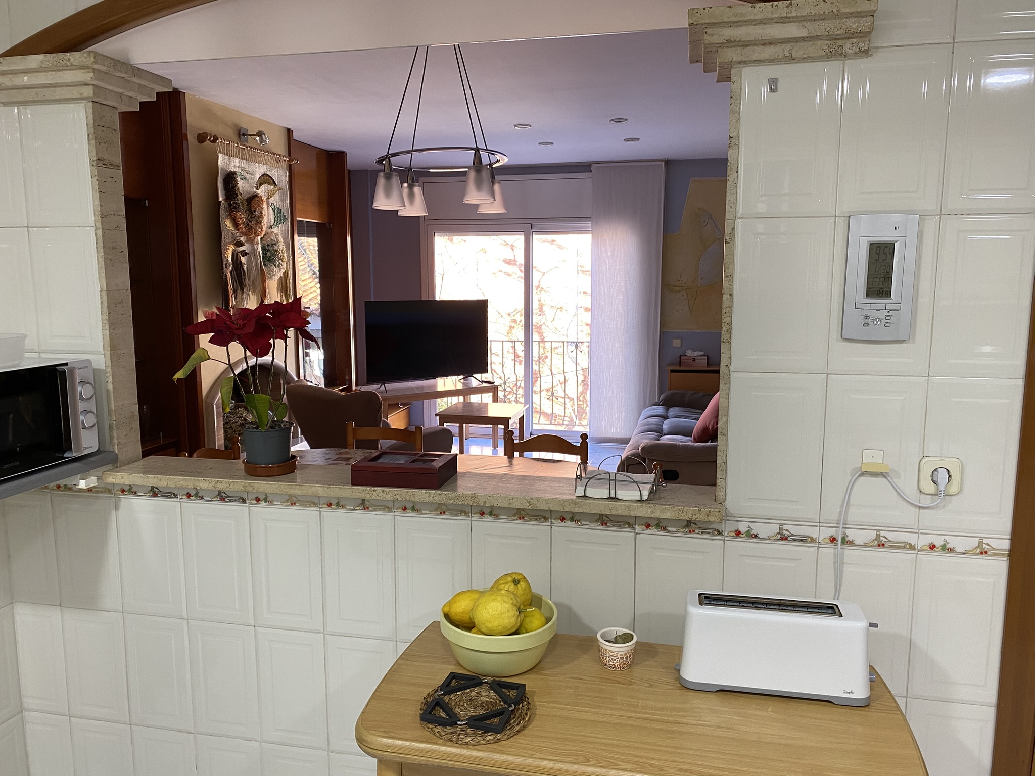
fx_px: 777
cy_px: 388
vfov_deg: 53.1
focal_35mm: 26
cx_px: 518
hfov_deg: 67.3
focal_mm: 4.25
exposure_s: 1/50
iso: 80
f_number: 1.8
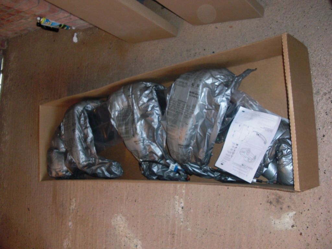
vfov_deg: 39.7
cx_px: 166
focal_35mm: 36
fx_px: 345
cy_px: 124
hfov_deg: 51.4
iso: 200
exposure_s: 1/60
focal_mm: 6.3
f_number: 2.8
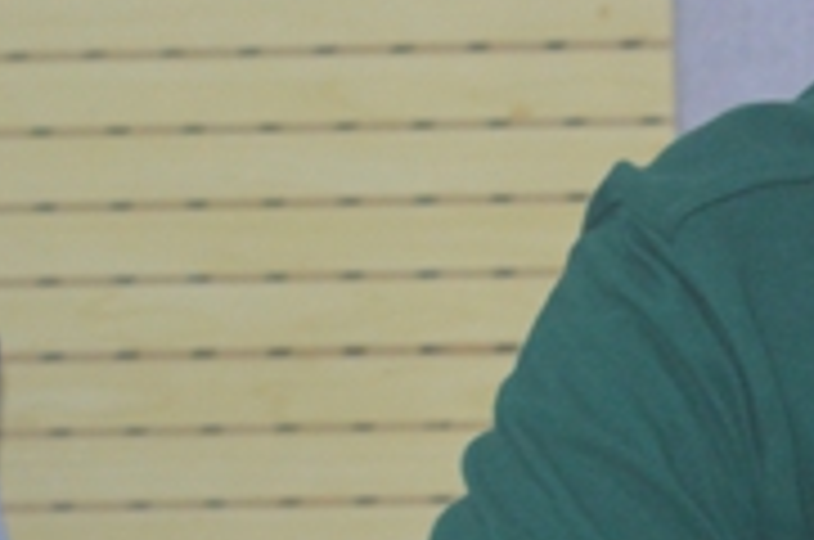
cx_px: 1097
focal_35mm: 332
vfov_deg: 4.1
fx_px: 7494
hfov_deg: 6.2
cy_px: 340
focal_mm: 50
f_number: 5.6
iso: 720
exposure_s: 1/60
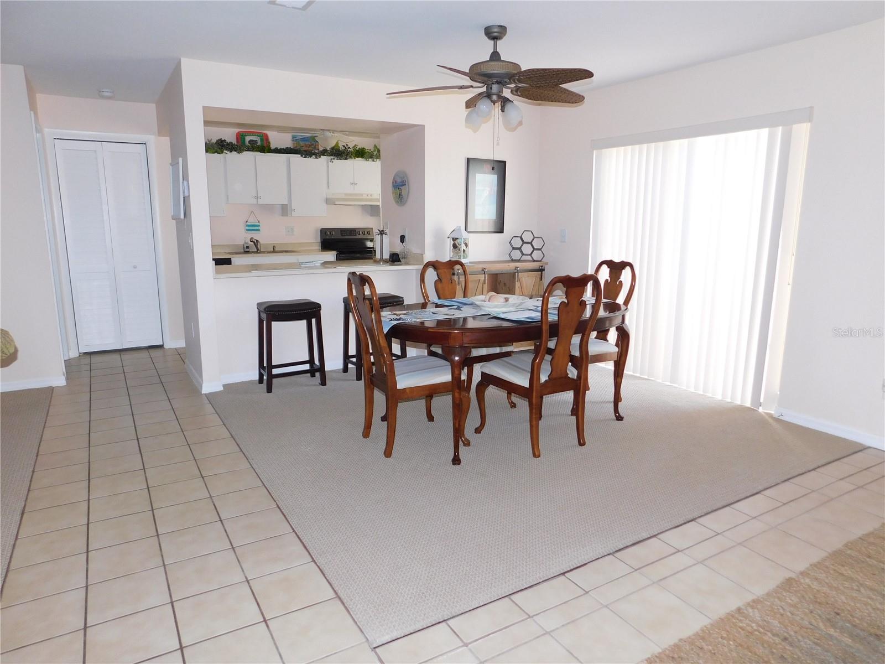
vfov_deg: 58.9
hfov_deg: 73.9
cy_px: 332
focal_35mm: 23
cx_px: 442
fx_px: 588
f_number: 3
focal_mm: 4
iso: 200
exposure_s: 1/30
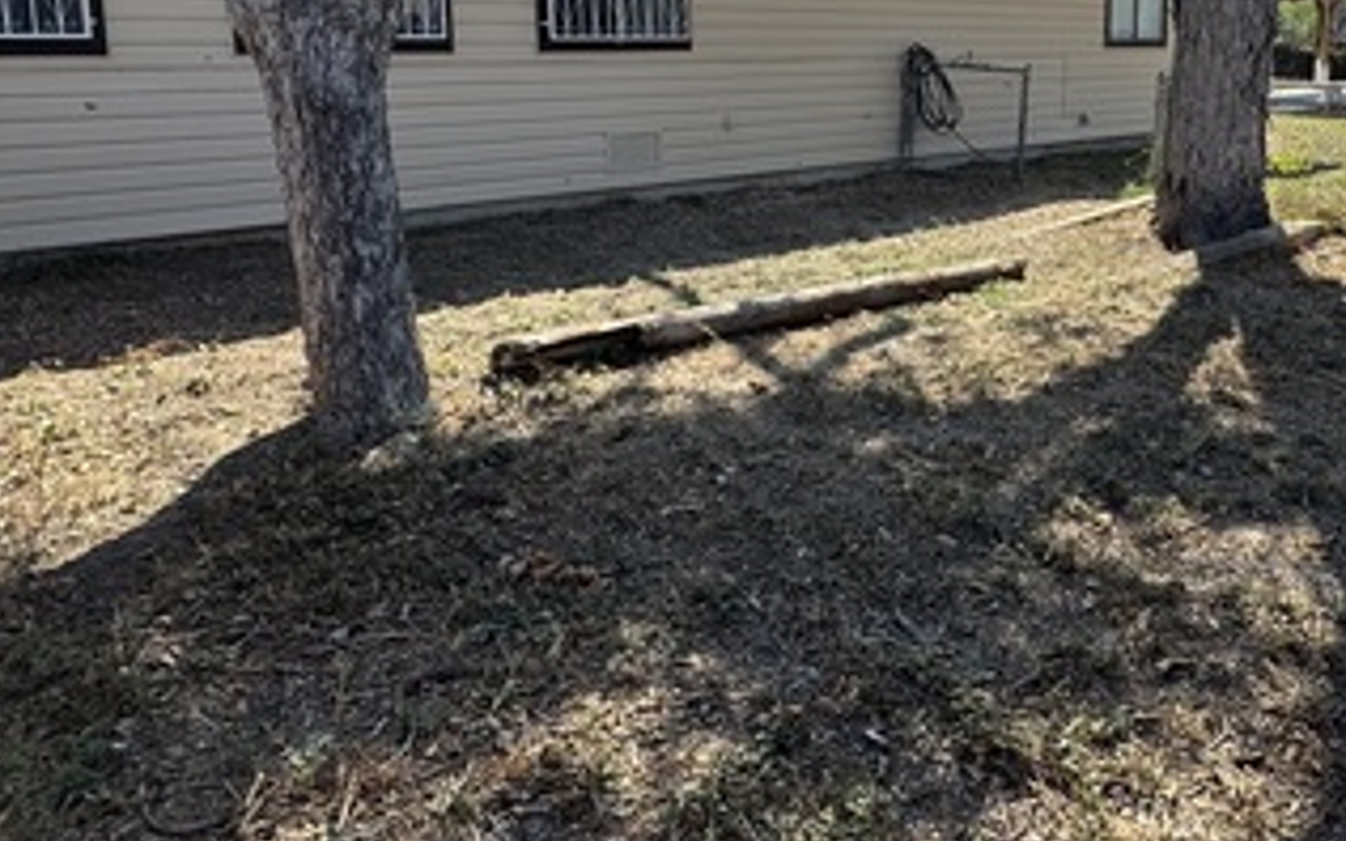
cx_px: 938
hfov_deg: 60.8
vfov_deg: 40.5
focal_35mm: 30
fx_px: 1100
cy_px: 195
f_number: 2.2
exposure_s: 1/488
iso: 40
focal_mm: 2.22
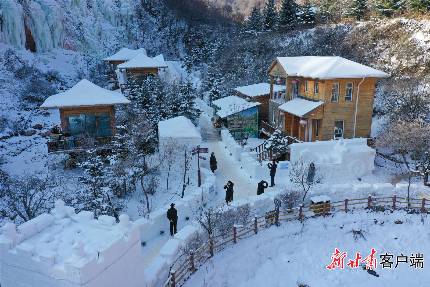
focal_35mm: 28
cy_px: 144
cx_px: 215
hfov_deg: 65.5
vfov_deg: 46.4
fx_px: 334
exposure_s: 1/400
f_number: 4.5
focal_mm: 10.26
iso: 100
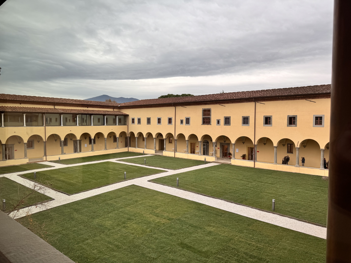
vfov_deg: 56.8
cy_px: 132
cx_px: 176
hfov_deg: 71.6
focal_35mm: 24
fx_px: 243
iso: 80
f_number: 1.78
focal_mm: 6.76
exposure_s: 1/539
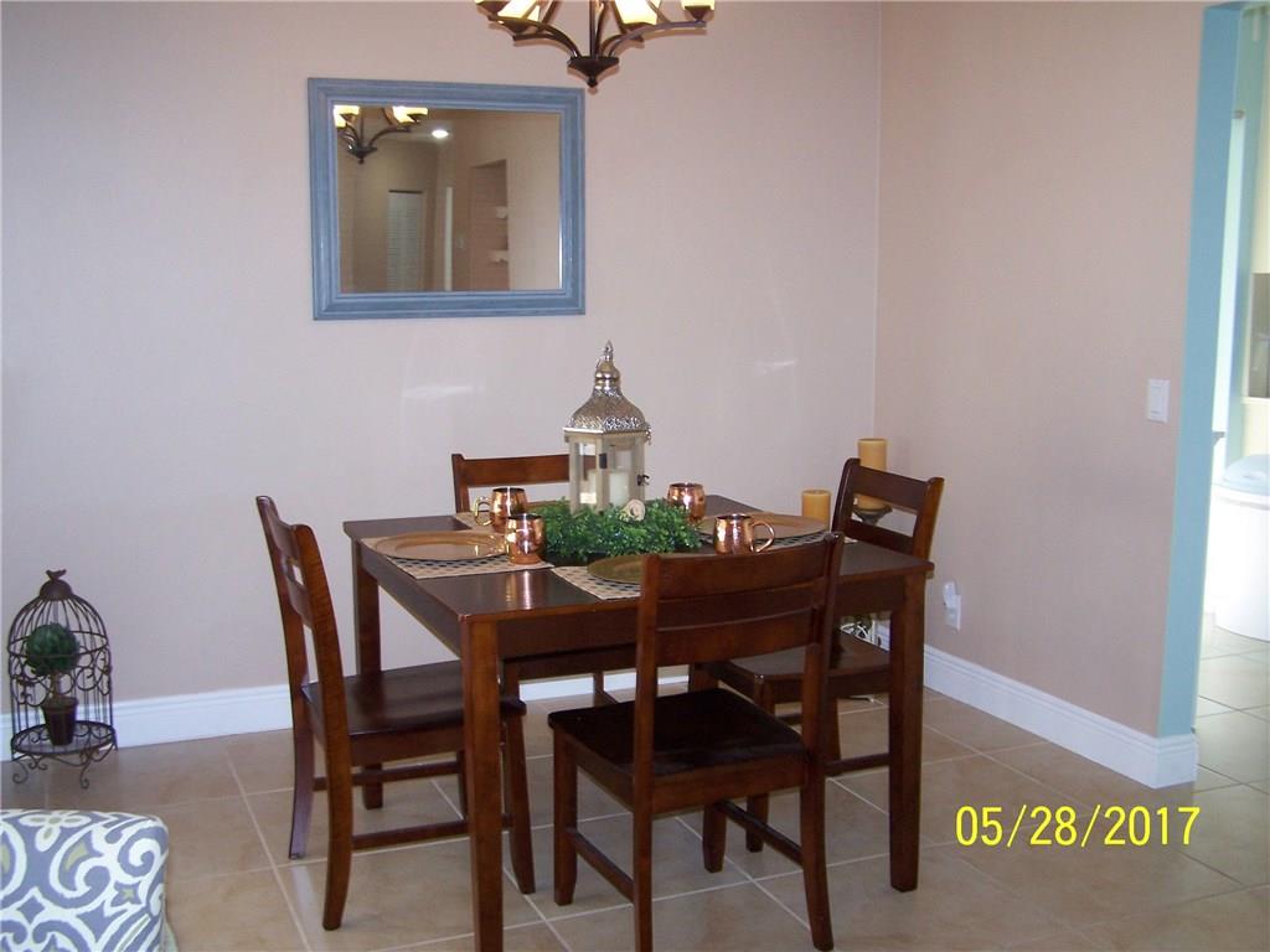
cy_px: 476
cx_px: 635
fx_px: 1394
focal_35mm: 38
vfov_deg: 37.7
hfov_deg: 49.0
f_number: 2.8
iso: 140
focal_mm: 6.3
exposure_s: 1/60
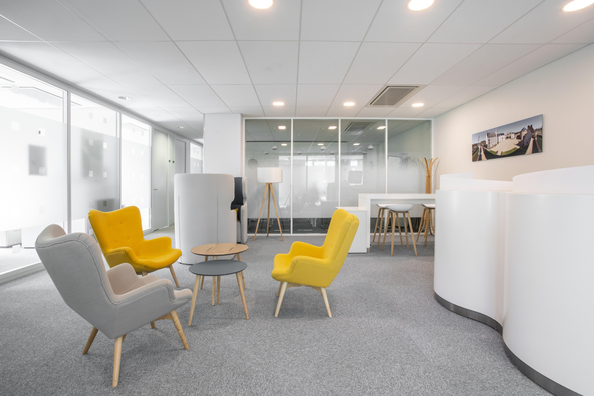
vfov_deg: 70.5
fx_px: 281
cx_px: 297
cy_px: 198
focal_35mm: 17
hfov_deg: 93.3
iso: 200
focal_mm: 17
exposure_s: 1/30
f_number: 11
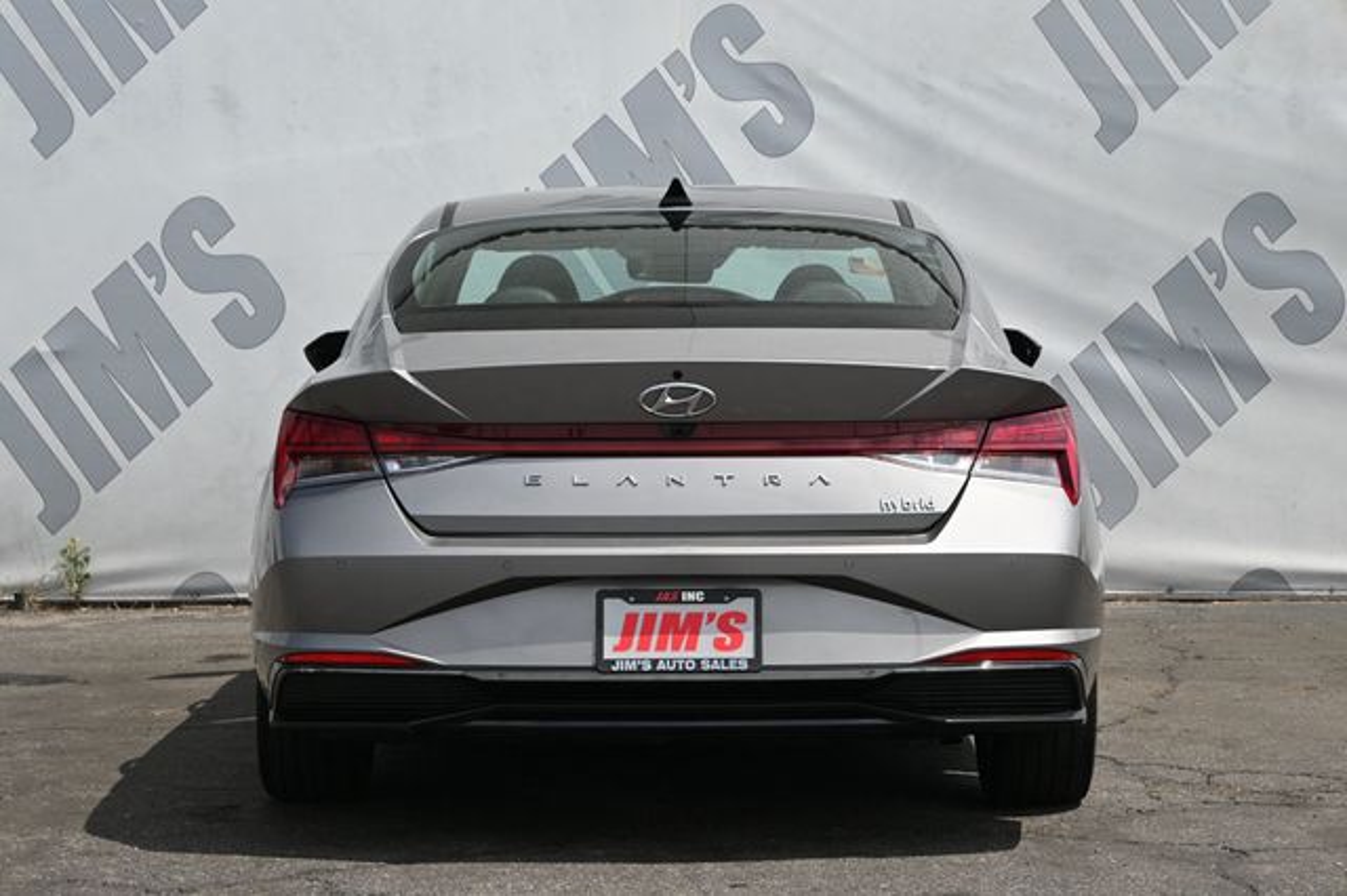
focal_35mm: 75
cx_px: 674
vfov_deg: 18.2
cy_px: 448
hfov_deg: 27.0
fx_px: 2805
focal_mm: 50
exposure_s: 1/250
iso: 100
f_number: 6.3
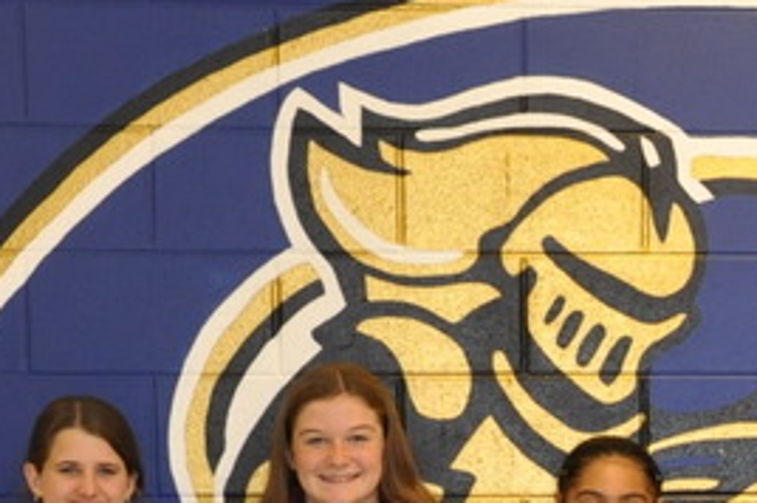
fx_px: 2937
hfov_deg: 14.3
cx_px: 853
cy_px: 698
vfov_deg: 9.6
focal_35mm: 140
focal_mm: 25
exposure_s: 1/60
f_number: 4
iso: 800
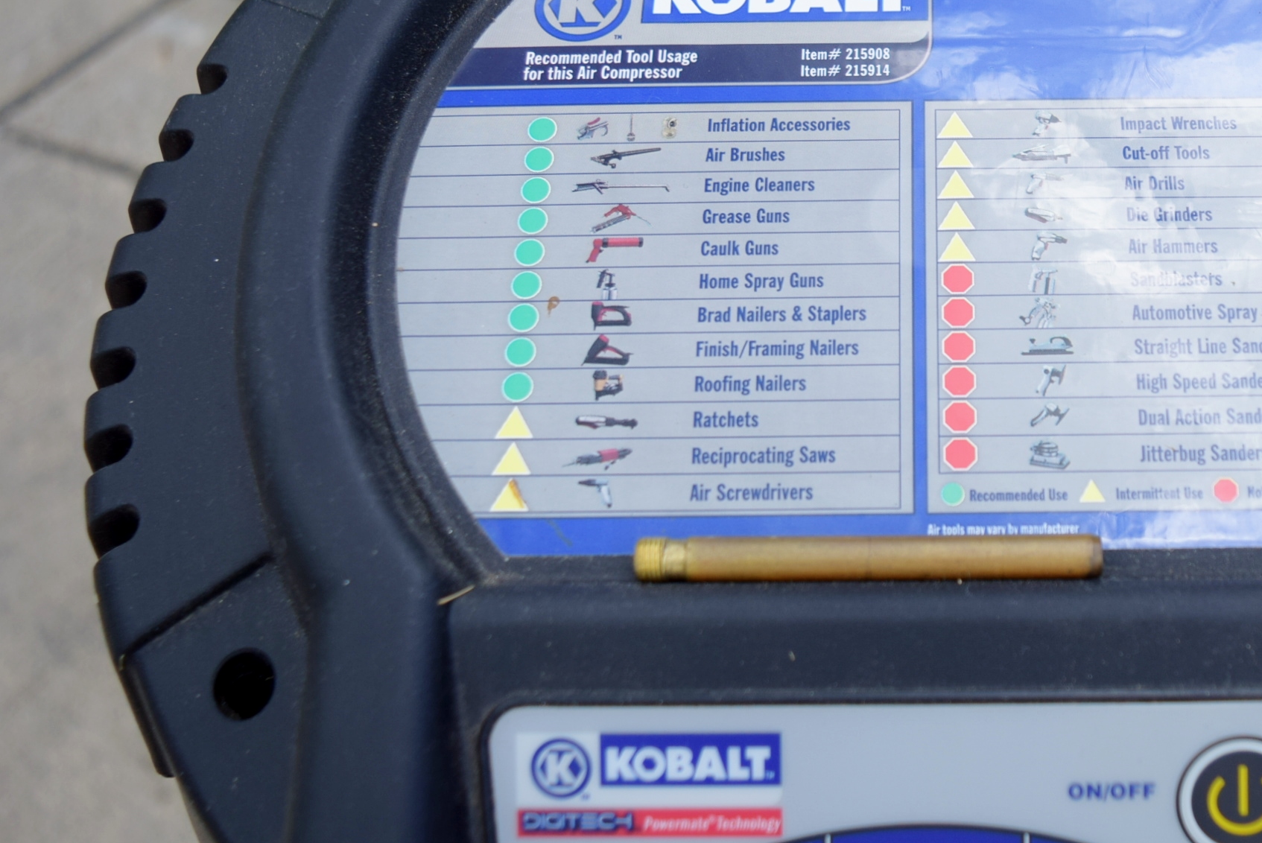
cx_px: 971
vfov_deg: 25.4
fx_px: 1859
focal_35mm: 53
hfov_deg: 36.5
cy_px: 287
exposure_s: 1/1000
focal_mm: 20
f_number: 3.5
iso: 200
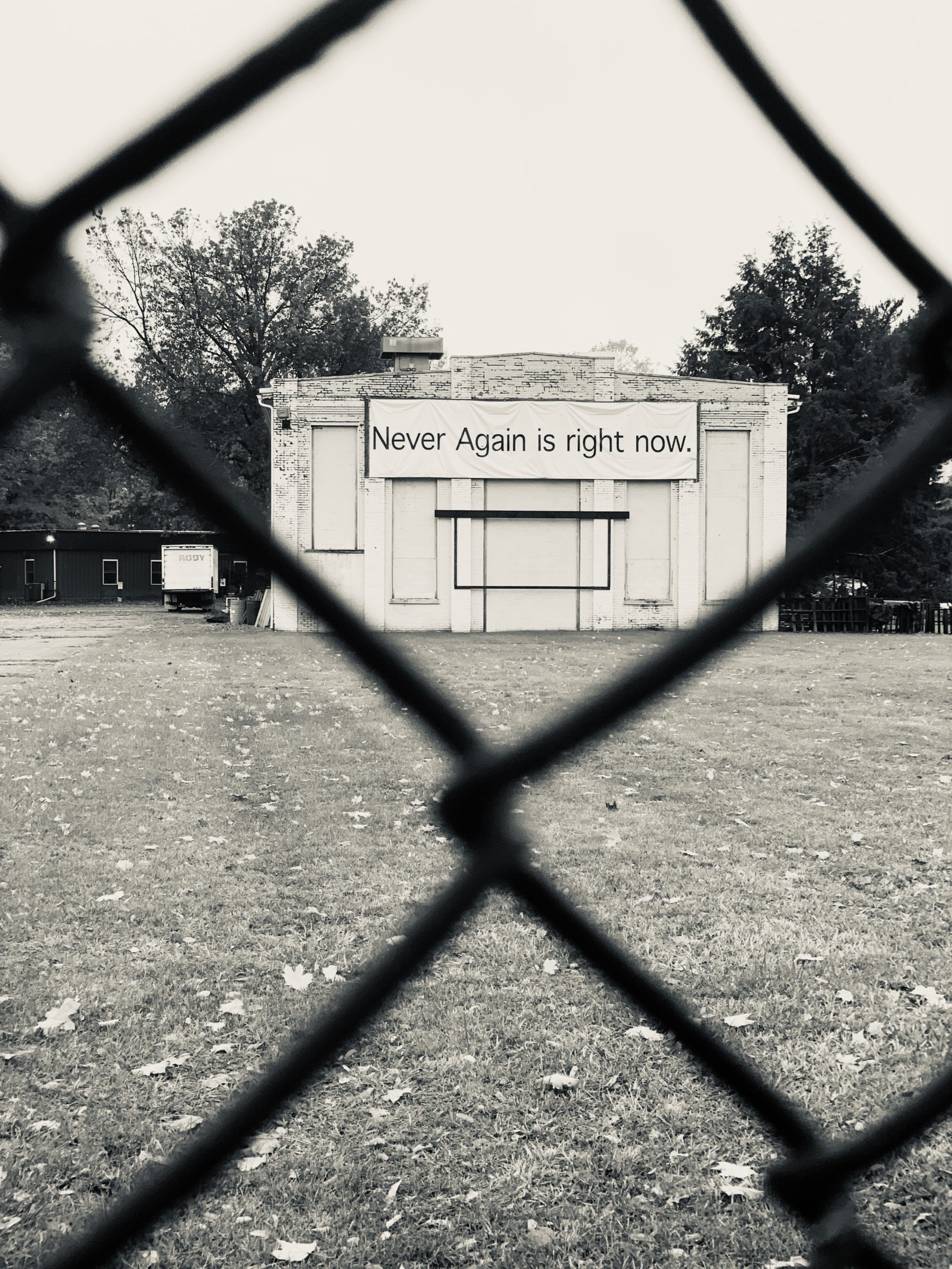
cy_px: 634
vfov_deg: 36.8
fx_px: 1907
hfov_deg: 28.0
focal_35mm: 52
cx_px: 476
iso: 40
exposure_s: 1/121
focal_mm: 6
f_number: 2.4
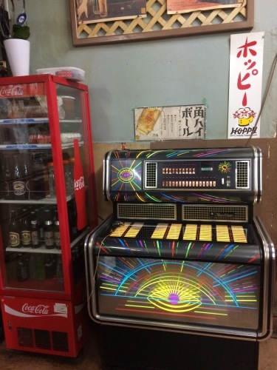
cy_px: 185
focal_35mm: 29
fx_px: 309
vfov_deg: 61.7
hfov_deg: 48.2
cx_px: 138
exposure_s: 1/20
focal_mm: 4.15
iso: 250
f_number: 2.2
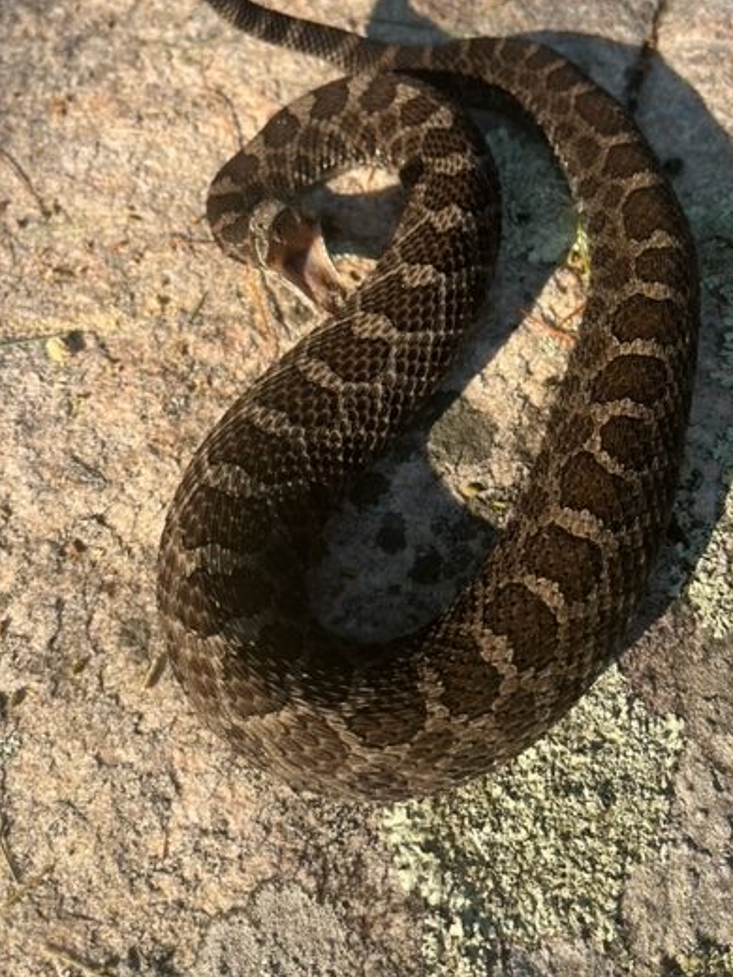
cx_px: 402
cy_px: 396
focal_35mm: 32
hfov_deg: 44.1
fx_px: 903
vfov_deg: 56.4
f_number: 1.6
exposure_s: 1/1497
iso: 50
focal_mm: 5.1
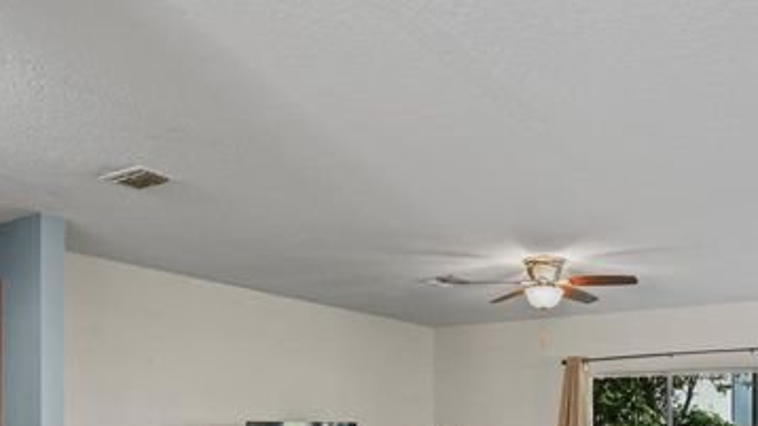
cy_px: 412
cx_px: 505
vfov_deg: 33.0
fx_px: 663
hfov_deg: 58.2
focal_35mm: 33
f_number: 8
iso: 400
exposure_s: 1/4
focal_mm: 16
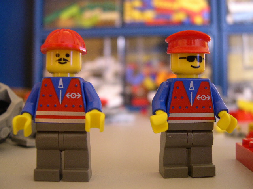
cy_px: 94
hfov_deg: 49.0
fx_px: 278
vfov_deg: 37.7
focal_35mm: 38
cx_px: 126
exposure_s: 1/4.5
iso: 241
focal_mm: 8
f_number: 2.8
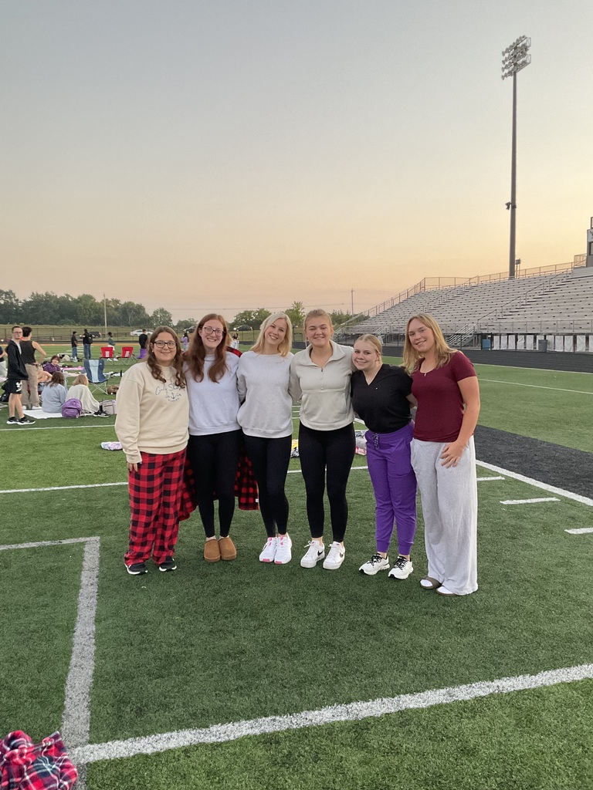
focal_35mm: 29
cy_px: 395
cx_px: 296
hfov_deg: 48.2
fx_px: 662
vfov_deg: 61.7
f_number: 1.8
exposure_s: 1/60
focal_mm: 3
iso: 80
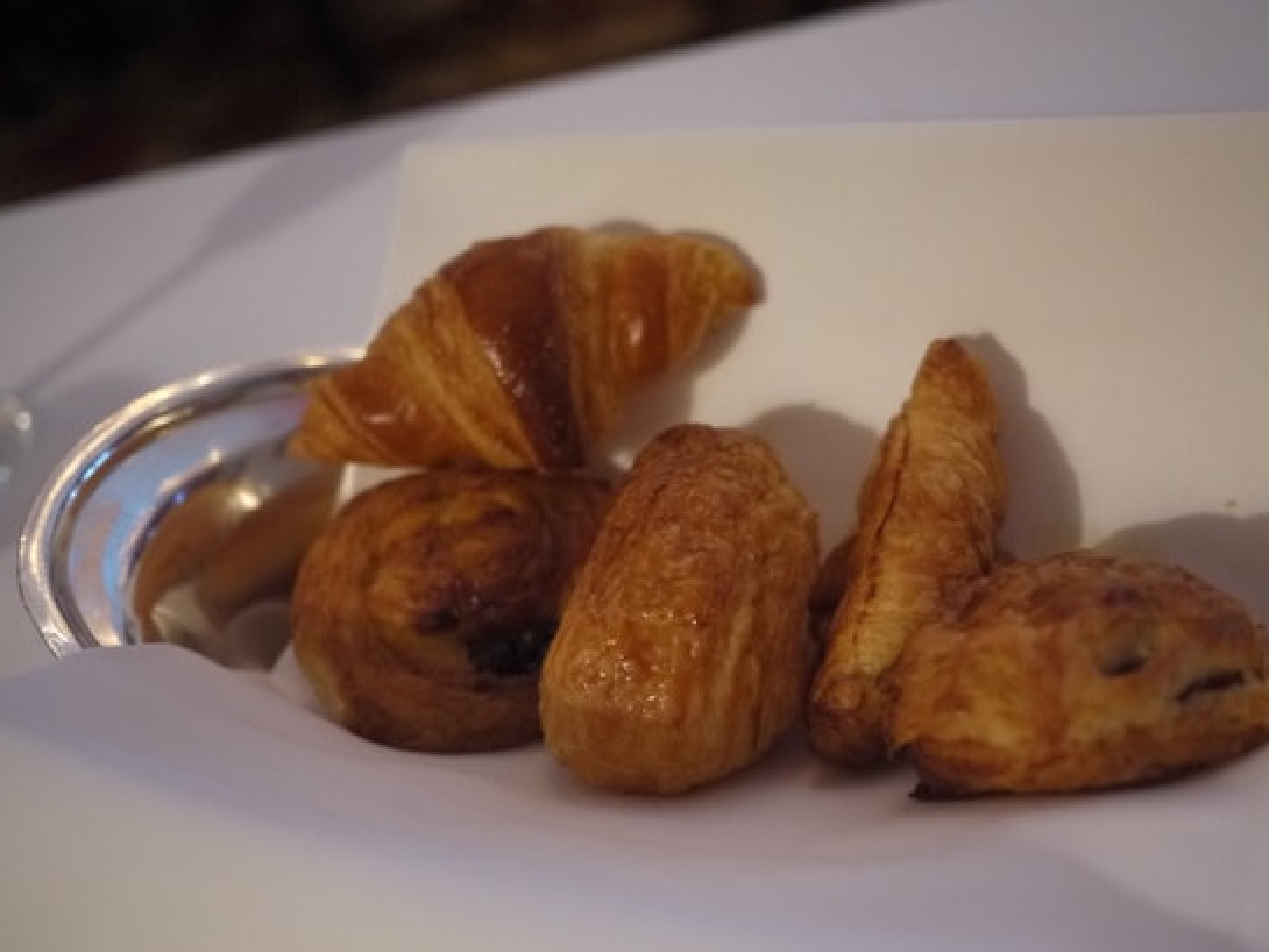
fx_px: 1723
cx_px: 717
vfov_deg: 30.9
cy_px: 533
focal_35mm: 47
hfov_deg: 40.3
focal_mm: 20
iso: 800
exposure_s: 1/50
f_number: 1.7
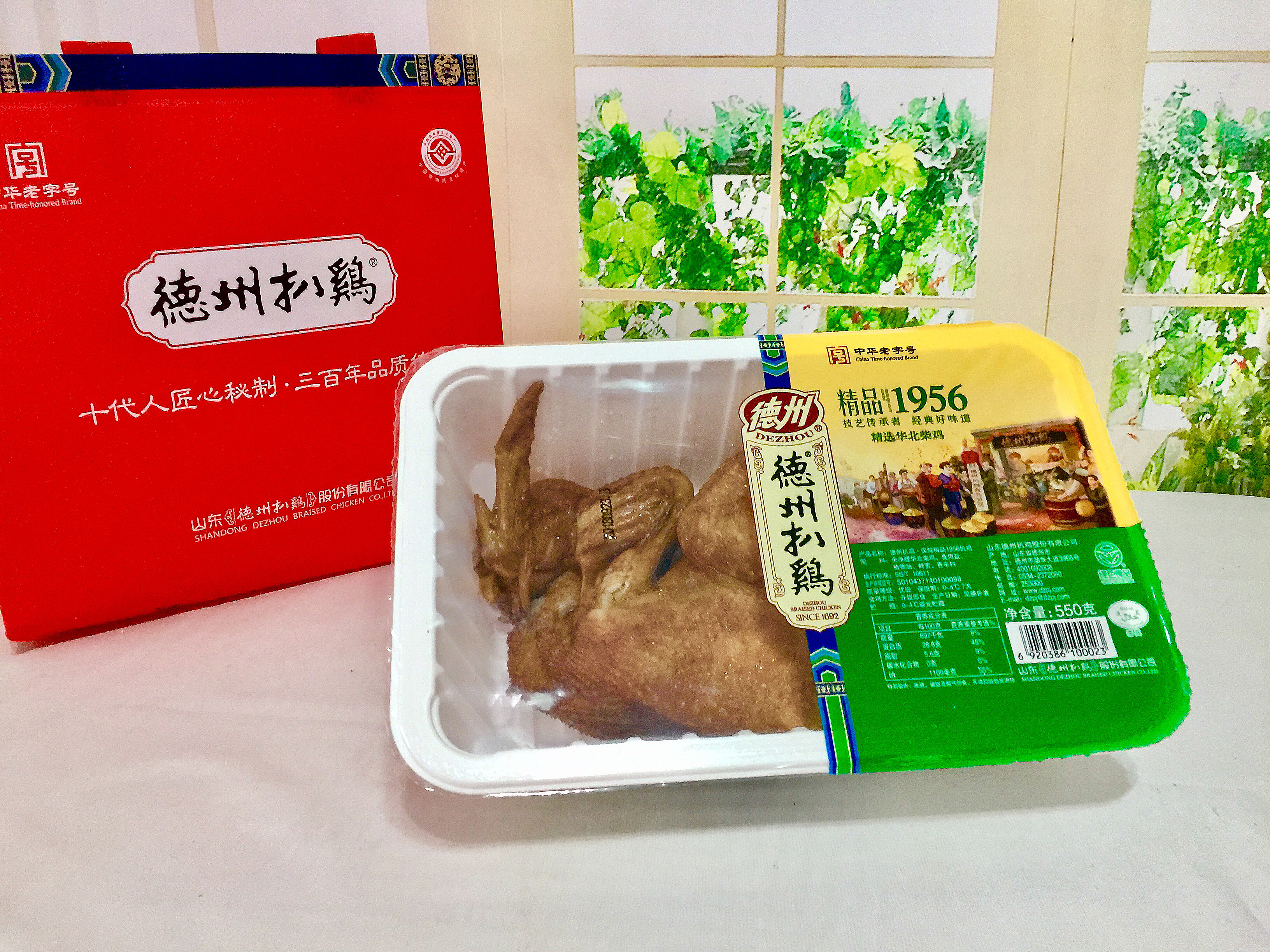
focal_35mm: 29
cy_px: 476
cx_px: 635
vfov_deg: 48.2
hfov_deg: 61.7
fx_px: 1064
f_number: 2.2
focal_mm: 4.15
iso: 125
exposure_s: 1/17
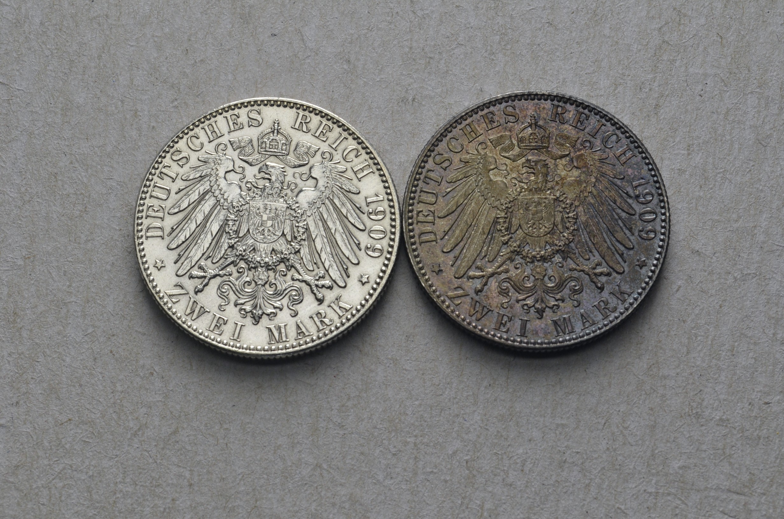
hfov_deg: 24.7
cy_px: 260
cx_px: 392
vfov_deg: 16.5
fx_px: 1793
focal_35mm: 82
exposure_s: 1/250
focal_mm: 55
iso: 400
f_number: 14
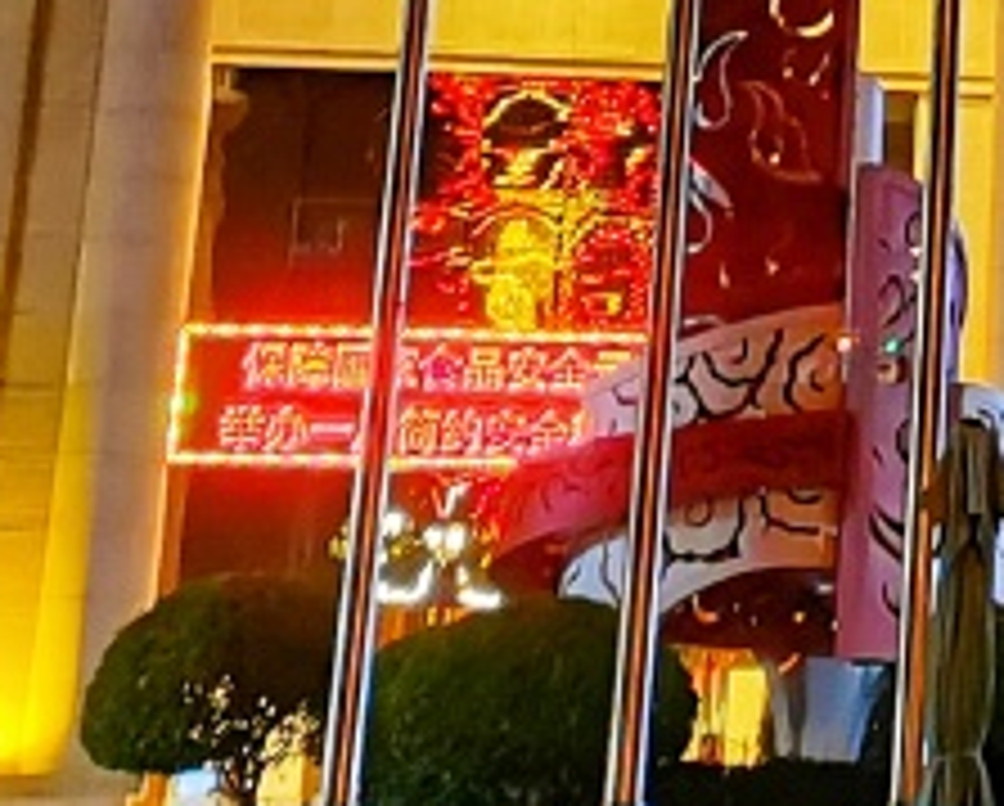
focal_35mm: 173
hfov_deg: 10.8
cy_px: -1072
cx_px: 1490
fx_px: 5147
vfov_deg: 8.3
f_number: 1.9
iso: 125
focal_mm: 6.67
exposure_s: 6
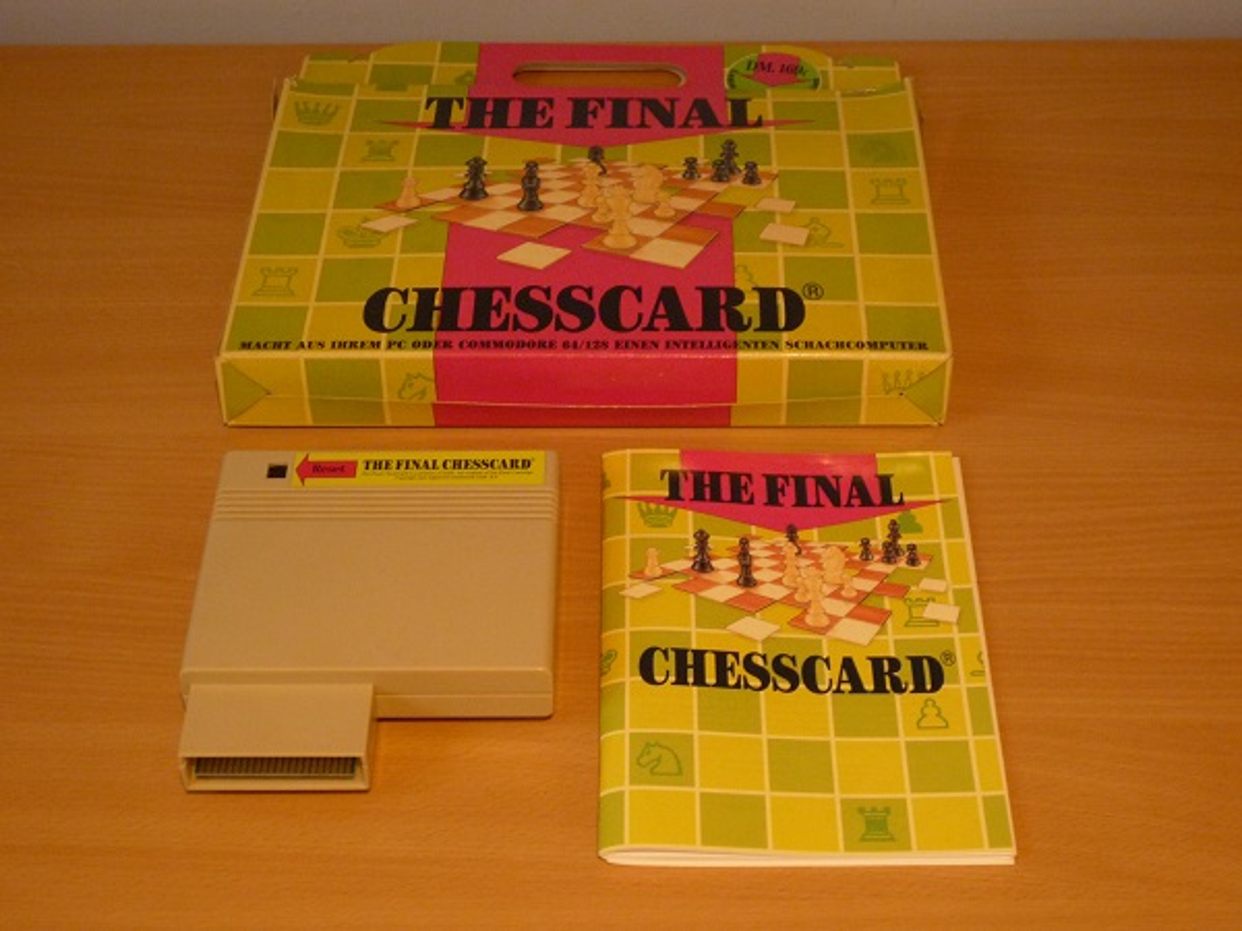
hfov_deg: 30.3
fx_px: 2296
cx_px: 621
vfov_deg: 22.9
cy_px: 466
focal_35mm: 64
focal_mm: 11.3
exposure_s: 1/8
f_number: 4.9
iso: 400
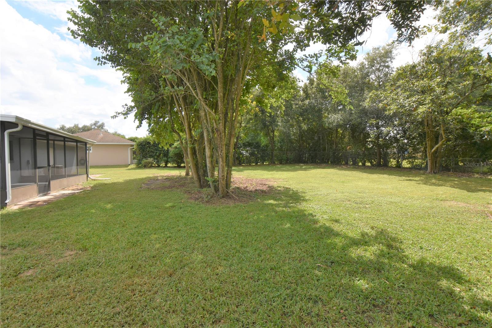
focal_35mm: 15
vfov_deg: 77.3
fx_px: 205
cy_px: 164
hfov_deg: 100.4
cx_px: 246
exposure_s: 1/250
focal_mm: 10
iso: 100
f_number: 8
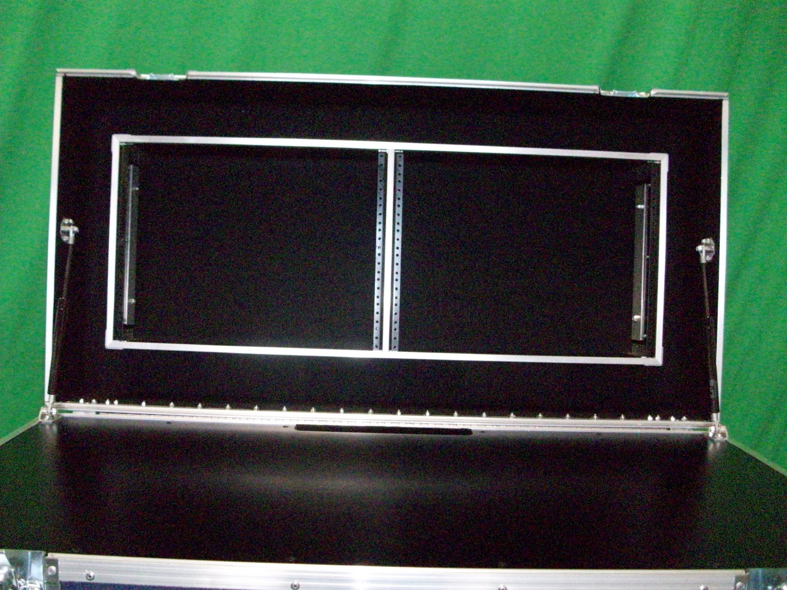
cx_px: 394
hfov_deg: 54.0
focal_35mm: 34
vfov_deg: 41.8
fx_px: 773
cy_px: 295
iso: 800
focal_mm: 5.7
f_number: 2.8
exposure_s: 1/128
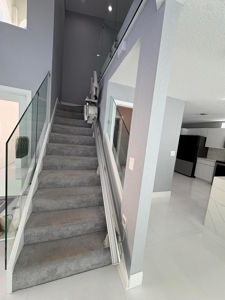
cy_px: 150
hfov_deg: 85.7
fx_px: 121
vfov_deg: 102.1
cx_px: 112
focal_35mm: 14
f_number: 2.2
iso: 40
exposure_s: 1/120
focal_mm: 2.22
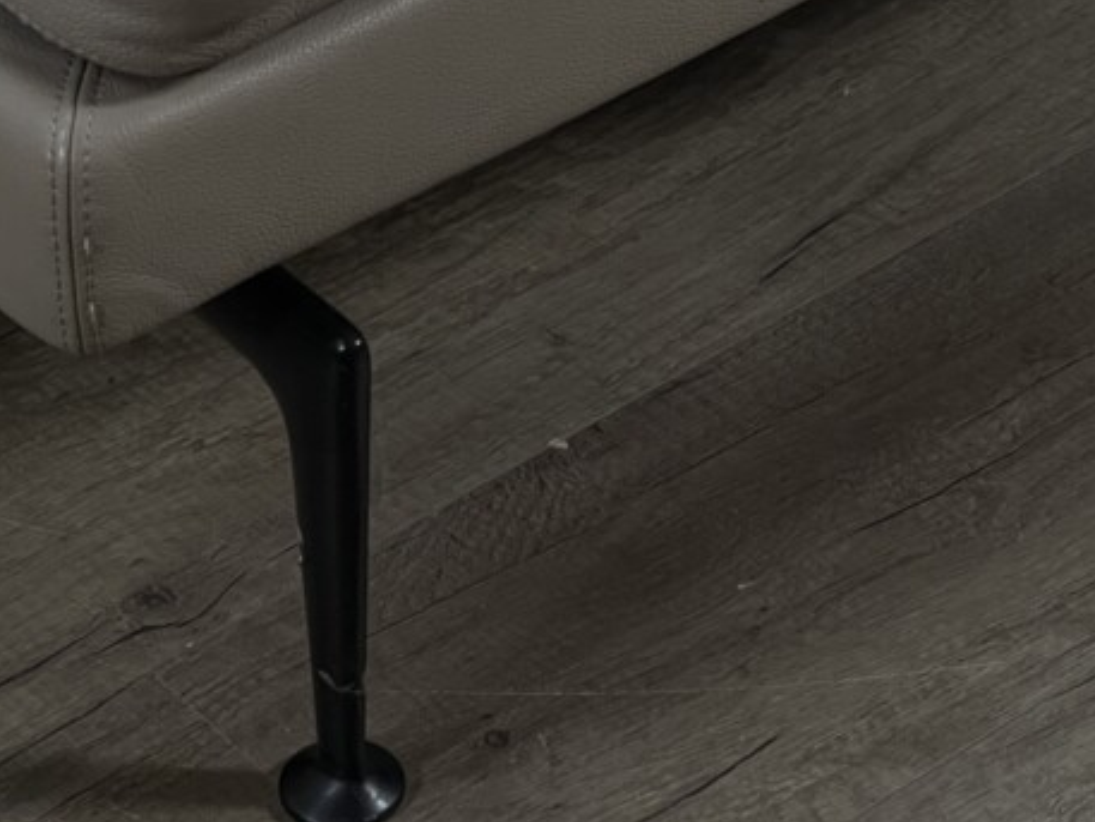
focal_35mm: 168
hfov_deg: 11.8
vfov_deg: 8.8
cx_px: 585
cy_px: 177
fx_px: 5316
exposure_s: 1/50
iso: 125
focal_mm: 7.5
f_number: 2.2
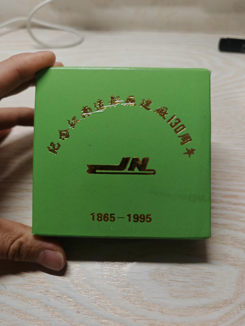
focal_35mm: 27
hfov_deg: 51.4
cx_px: 122
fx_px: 255
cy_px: 163
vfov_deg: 65.3
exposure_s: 1/100
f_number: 1.6
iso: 64
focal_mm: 7.62
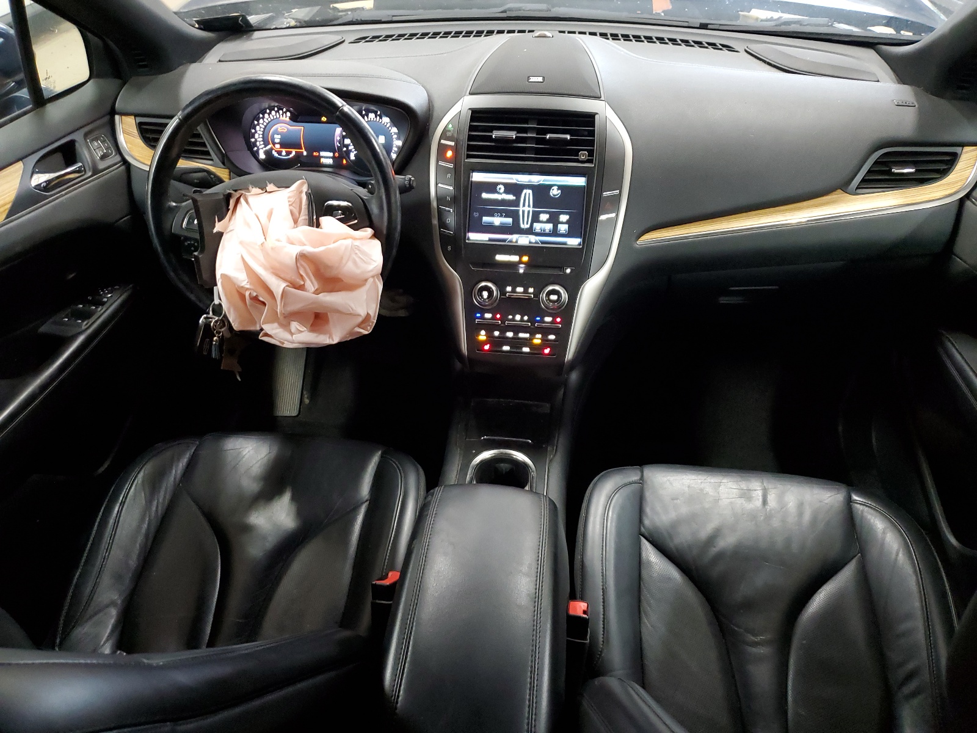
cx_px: 488
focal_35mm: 26
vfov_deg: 53.1
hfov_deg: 67.3
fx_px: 734
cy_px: 366
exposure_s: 1/17
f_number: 1.5
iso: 313
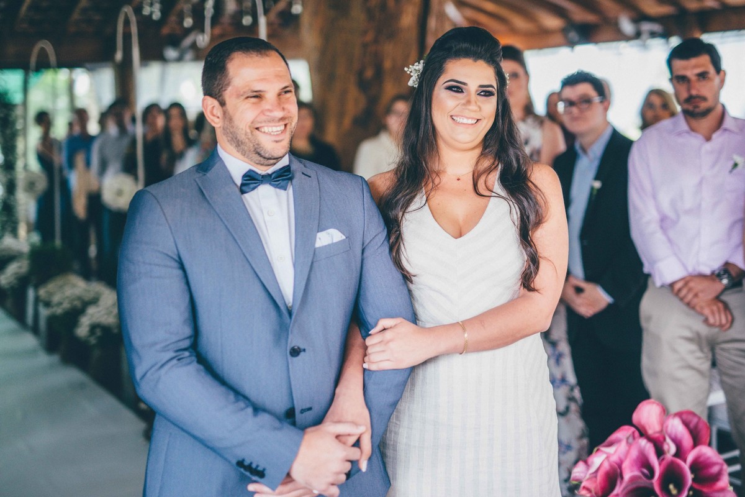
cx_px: 372
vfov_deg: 27.0
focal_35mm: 50
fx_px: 1035
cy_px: 248
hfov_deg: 39.6
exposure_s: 1/320
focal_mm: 50
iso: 500
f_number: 1.4
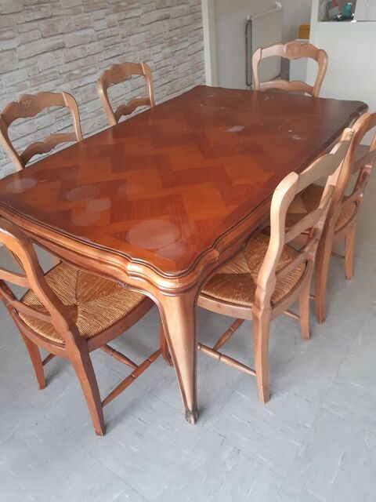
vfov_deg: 67.3
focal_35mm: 26
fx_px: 377
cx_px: 188
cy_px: 251
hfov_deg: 53.1
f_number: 1.7
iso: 200
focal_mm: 3.92
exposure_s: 1/50
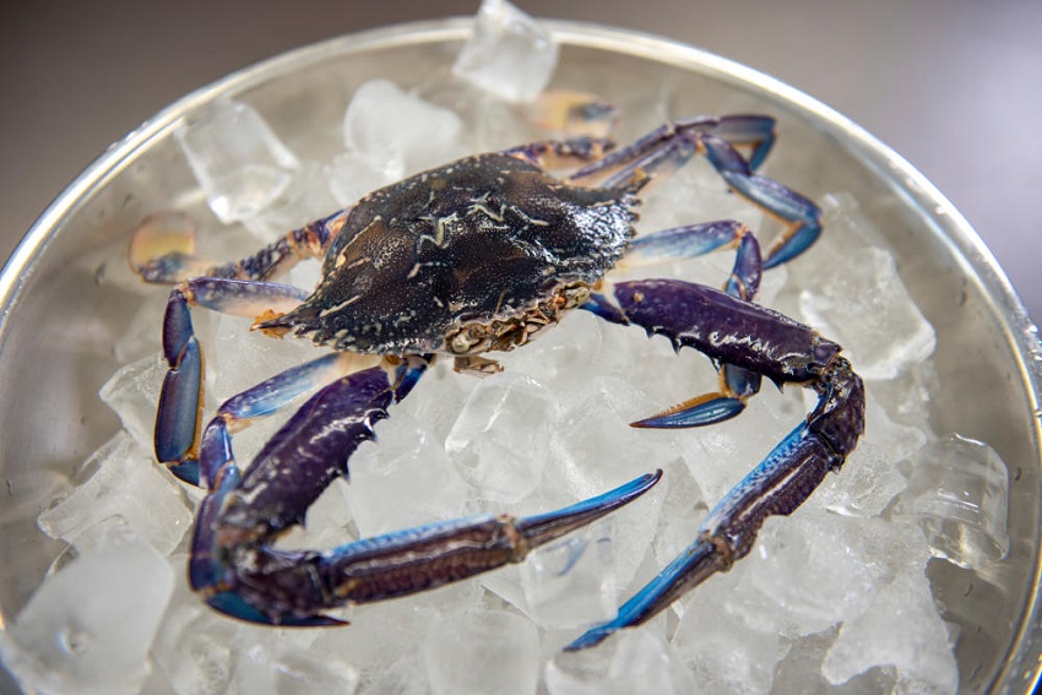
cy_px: 348
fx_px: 1216
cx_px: 521
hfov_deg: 46.4
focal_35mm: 42
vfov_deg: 31.9
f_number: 4.5
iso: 400
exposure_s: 1/80
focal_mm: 42
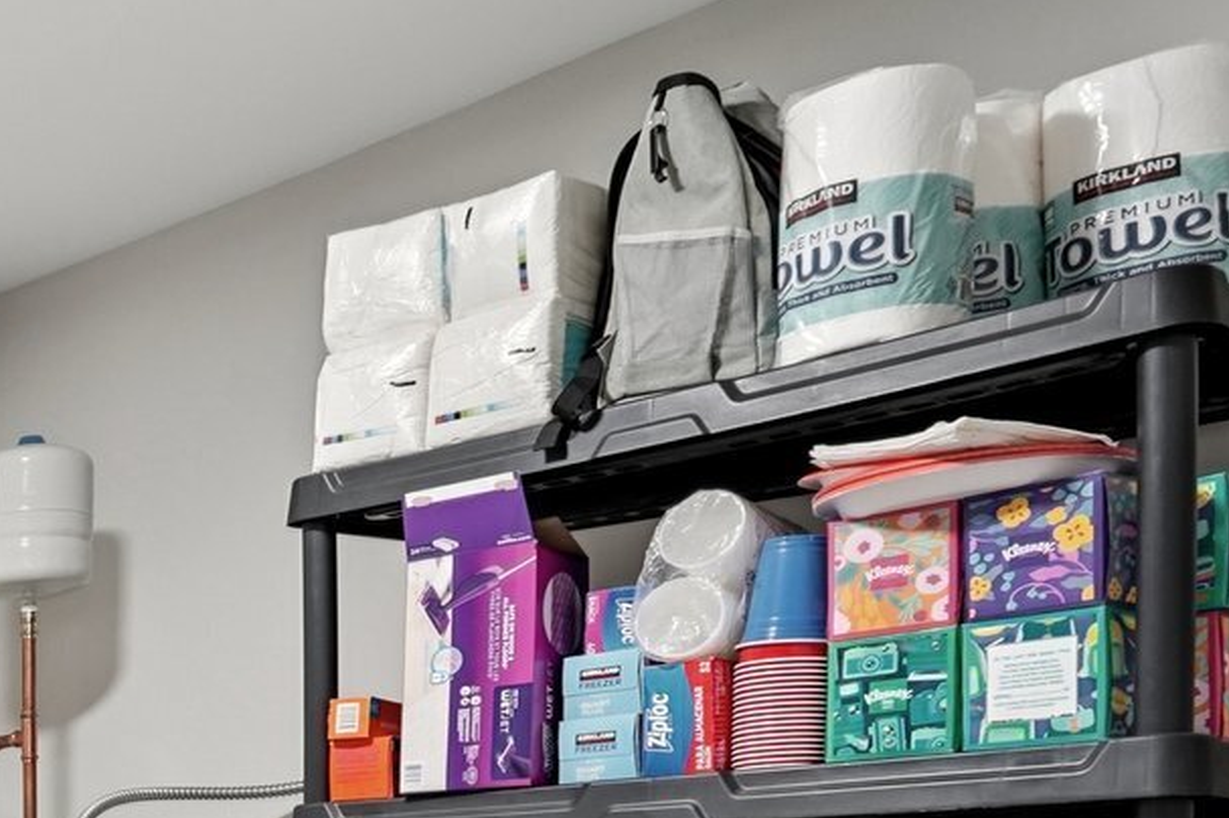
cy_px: 951
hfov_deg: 26.7
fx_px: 1842
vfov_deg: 23.2
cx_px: -607
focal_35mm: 54
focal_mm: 16
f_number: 8
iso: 800
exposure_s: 1/8
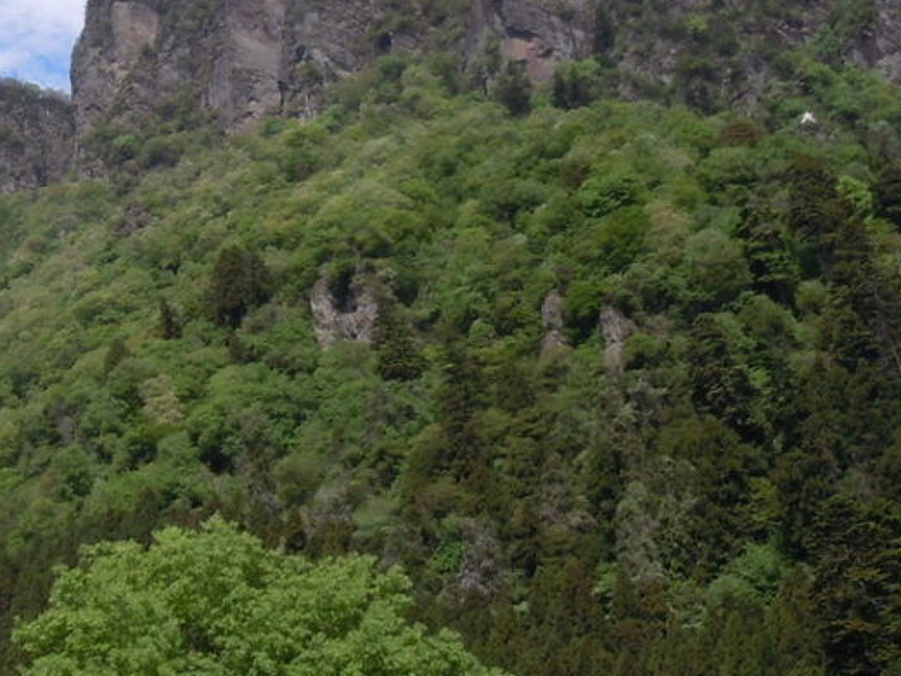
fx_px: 1979
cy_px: 81
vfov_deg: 19.1
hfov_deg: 24.3
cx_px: -29
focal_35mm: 76
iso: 100
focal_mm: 5.9
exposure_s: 1/800
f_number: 4
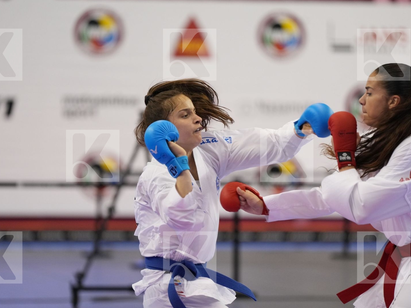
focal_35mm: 241
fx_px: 2861
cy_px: 156
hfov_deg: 8.2
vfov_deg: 6.2
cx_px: 190
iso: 3200
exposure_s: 1/1000
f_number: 2.8
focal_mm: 200
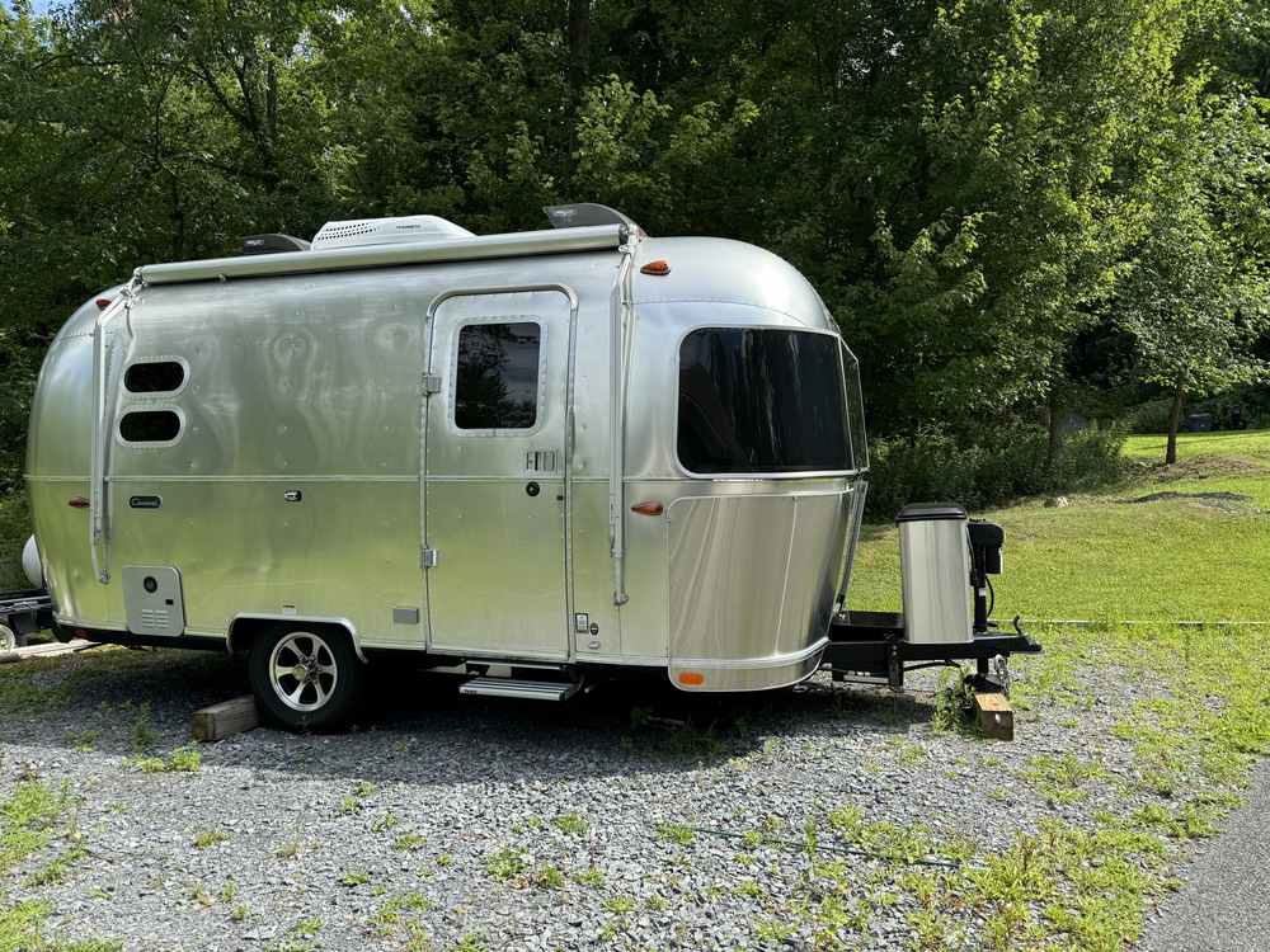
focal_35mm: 24
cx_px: 635
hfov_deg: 71.6
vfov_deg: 56.8
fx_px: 881
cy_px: 476
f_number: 1.78
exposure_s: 1/2331
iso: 80
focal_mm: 6.76
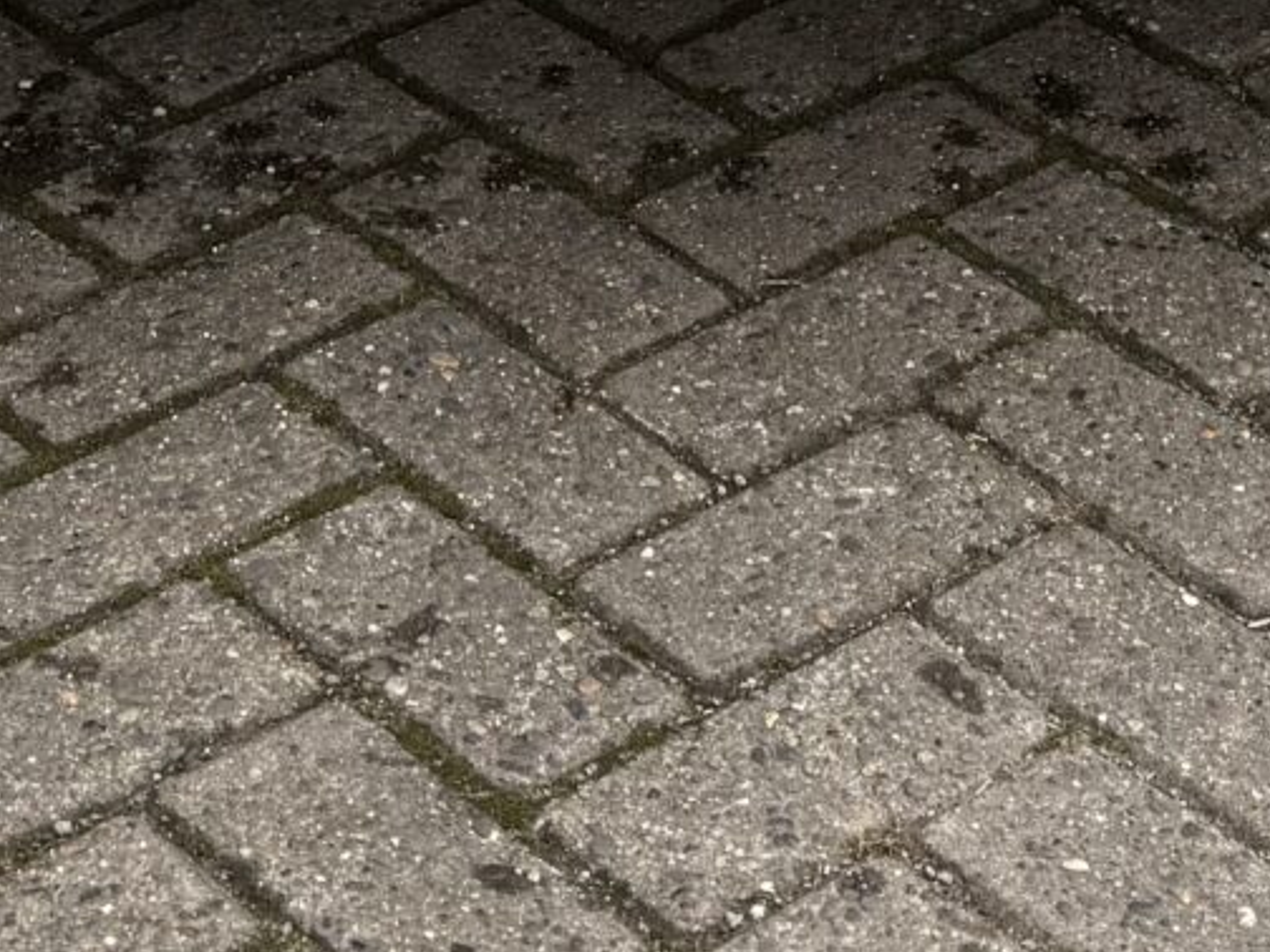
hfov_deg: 16.1
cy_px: -1295
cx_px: 481
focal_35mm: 122
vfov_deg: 10.5
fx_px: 4476
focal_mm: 6.76
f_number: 1.78
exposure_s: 1/121
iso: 50
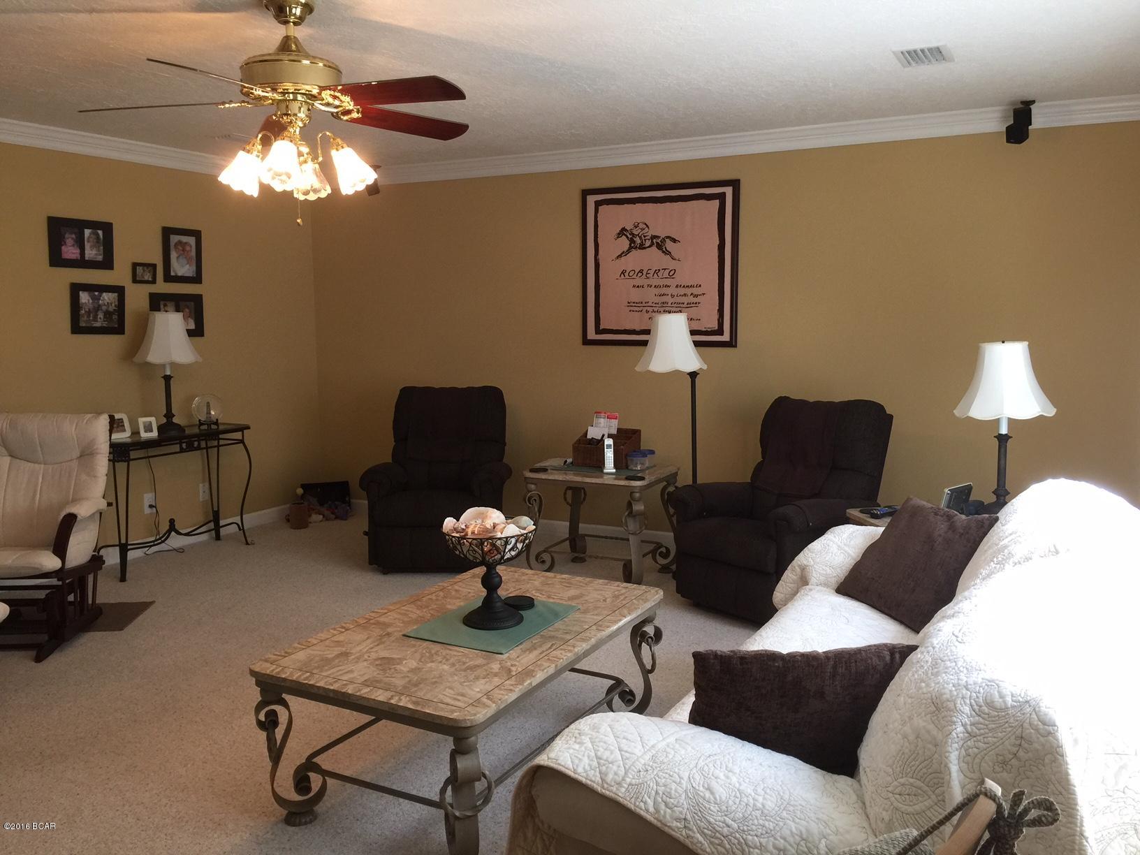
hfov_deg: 61.7
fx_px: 955
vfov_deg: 48.2
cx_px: 570
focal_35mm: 29
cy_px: 428
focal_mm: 4.15
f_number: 2.2
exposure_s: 1/30
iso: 50
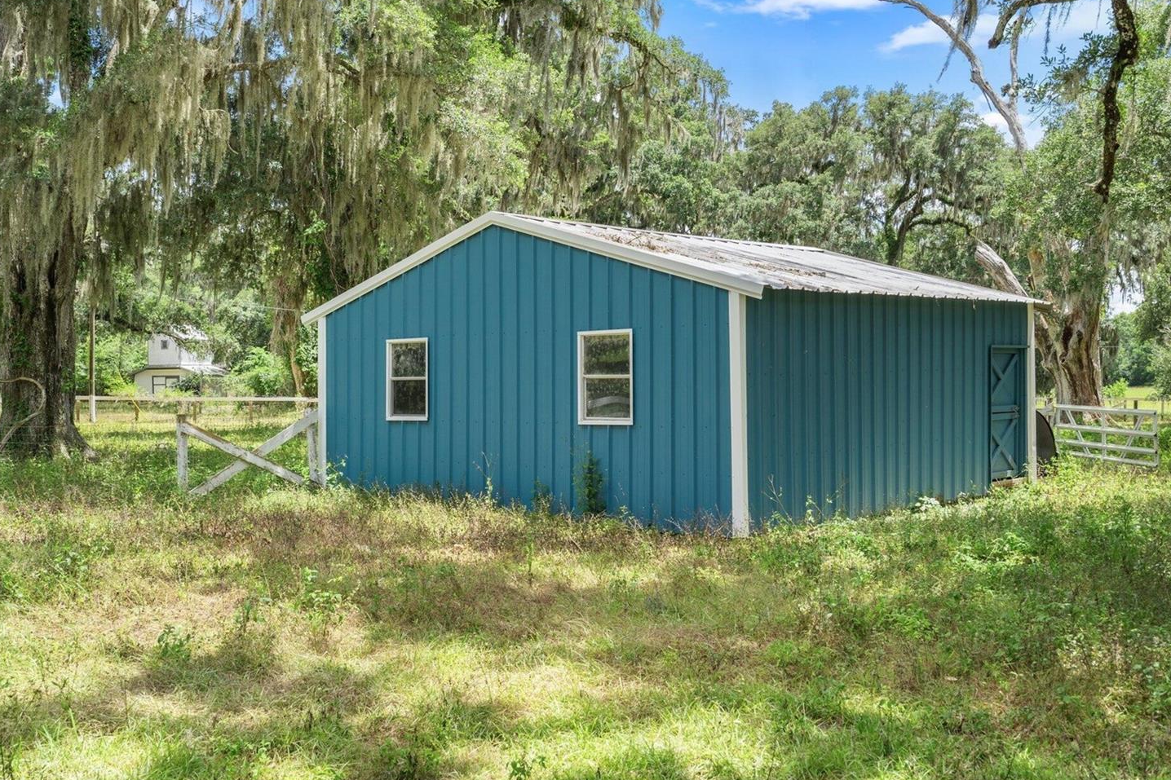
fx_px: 1268
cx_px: 570
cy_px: 397
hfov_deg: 49.6
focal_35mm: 39
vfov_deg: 34.2
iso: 400
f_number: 8
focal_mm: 35
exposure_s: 1/250
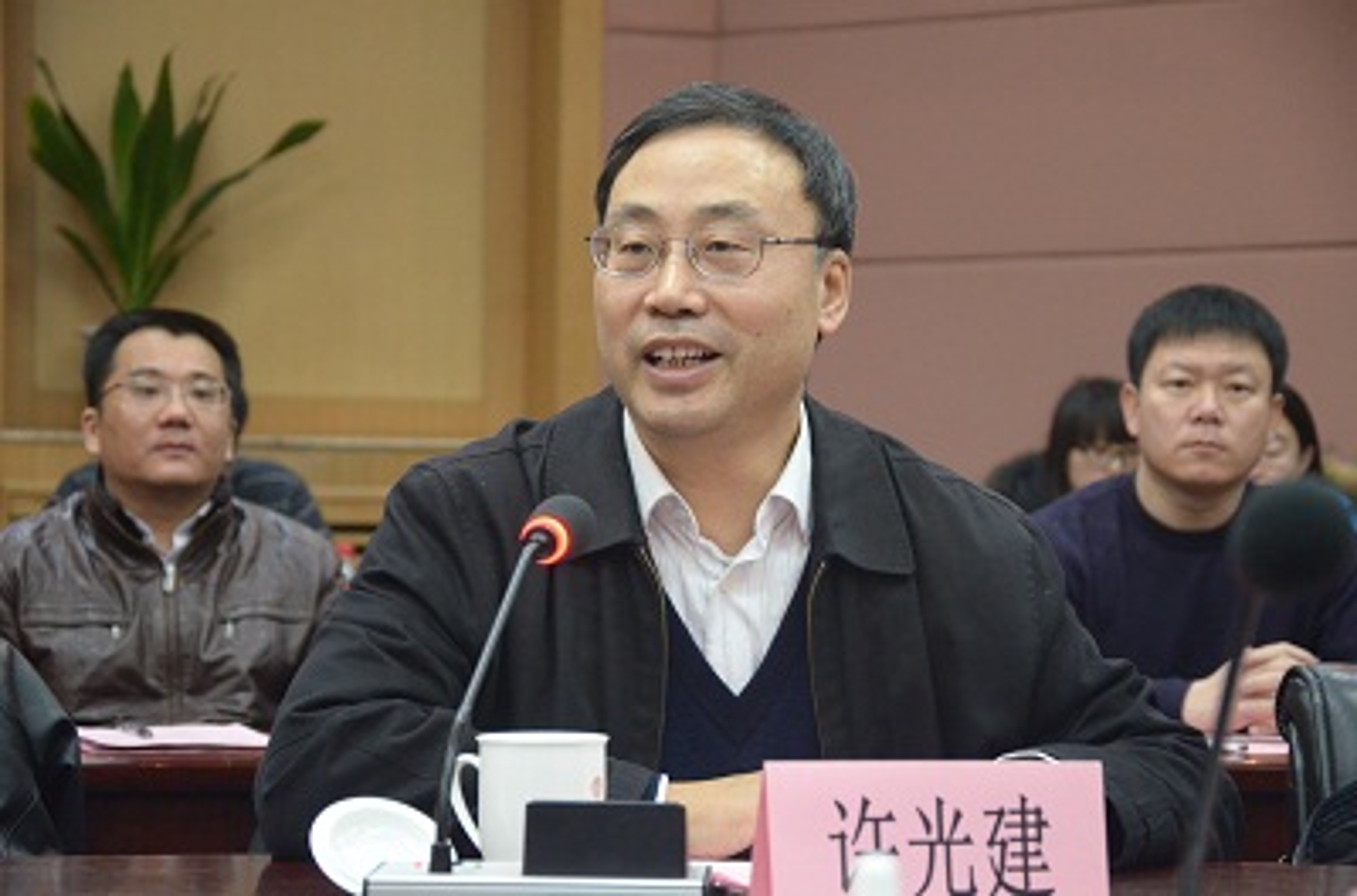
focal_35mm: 112
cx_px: 678
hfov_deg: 18.2
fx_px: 4227
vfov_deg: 12.1
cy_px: 448
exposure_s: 1/40
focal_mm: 75
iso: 3200
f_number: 5.3
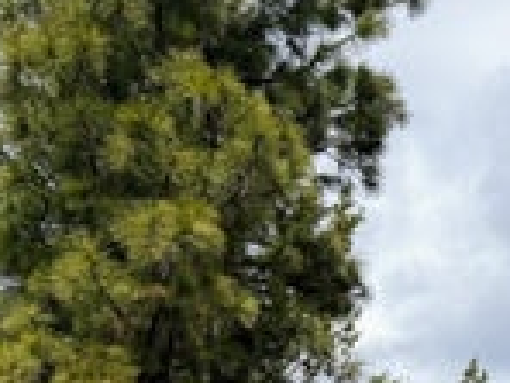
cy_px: 469
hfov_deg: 17.2
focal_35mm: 104
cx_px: 744
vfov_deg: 13.8
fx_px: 1532
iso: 80
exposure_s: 1/5319
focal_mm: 6.76
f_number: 1.78
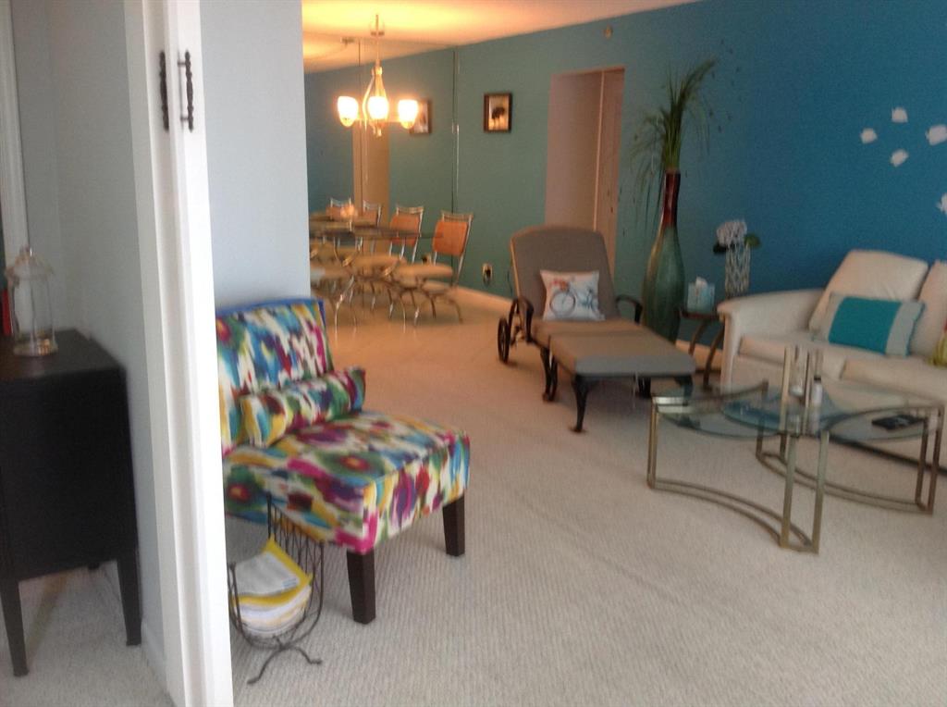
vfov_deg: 40.6
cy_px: 354
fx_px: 956
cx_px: 474
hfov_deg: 52.7
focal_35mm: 35
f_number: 2.4
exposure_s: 1/15
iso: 100
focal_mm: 4.28
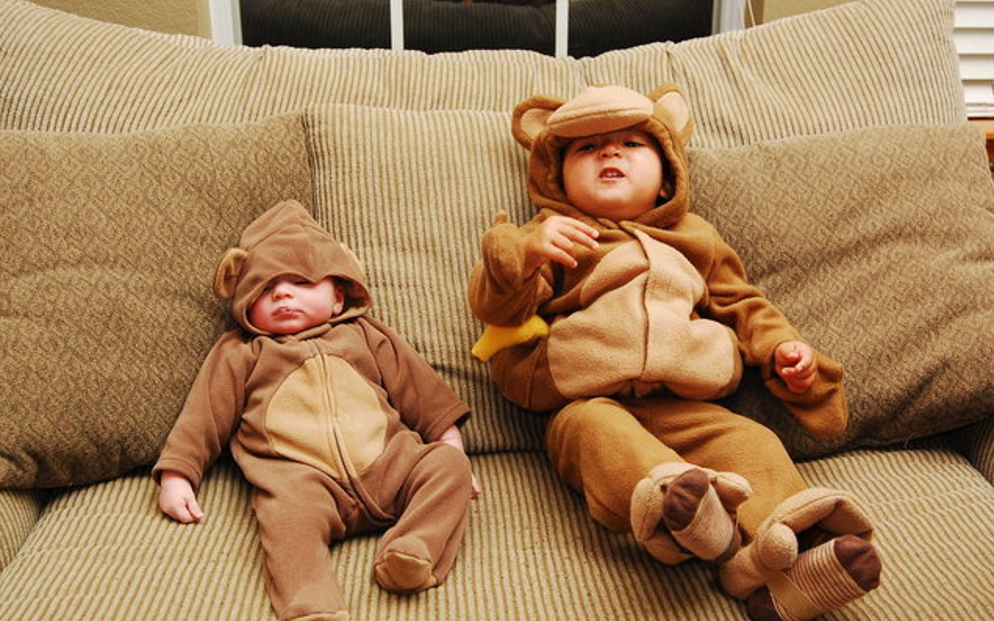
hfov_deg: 49.3
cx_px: 499
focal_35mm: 40
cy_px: 302
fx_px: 1083
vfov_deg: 32.0
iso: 800
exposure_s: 1/60
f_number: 5.6
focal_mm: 26
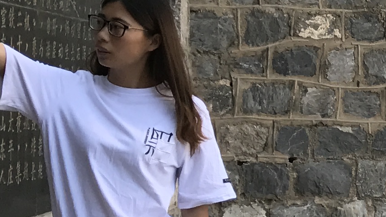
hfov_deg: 13.3
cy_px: 179
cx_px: 707
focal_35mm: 144
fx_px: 1474
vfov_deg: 8.4
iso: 20
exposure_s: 1/354
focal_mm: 3.99
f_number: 1.8
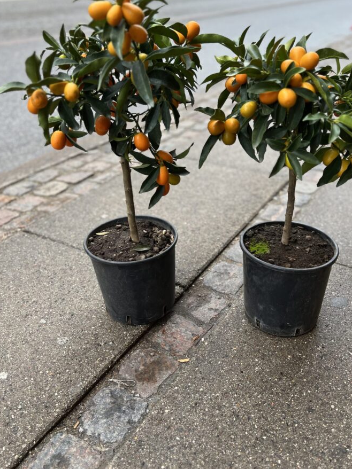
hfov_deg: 44.1
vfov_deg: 56.6
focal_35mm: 32
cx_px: 194
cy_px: 202
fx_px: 434
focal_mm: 5.7
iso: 32
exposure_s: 1/100
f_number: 1.5
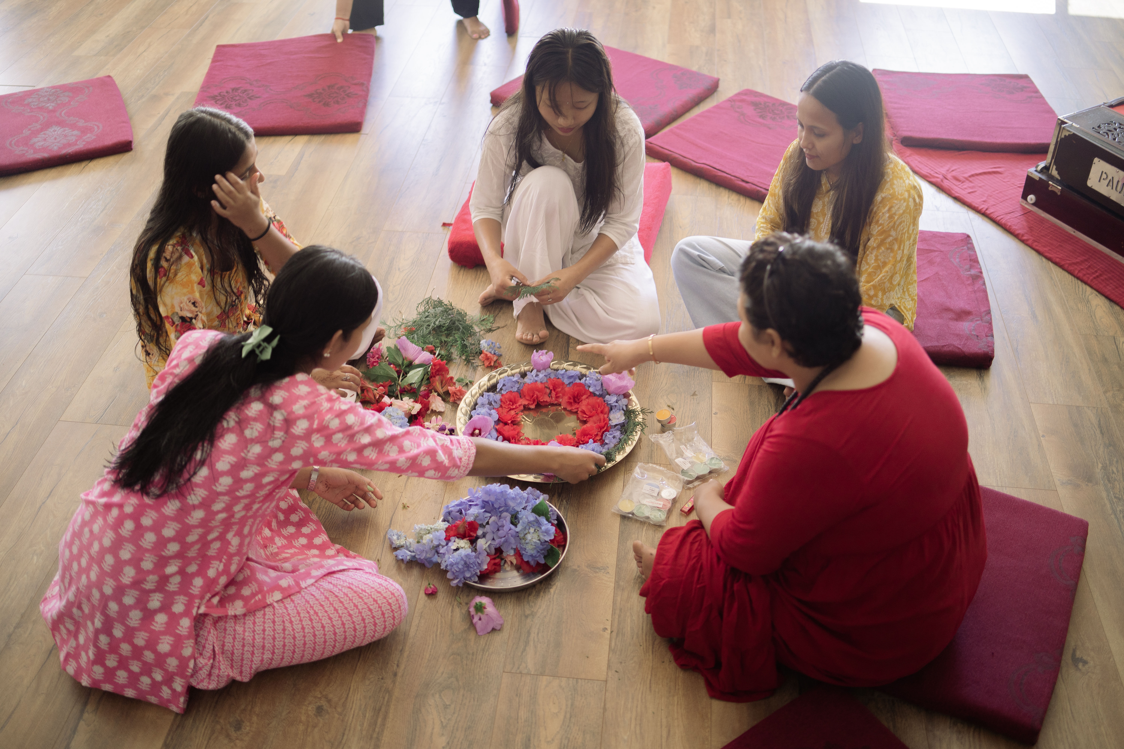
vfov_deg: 37.9
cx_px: 562
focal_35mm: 35
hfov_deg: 54.4
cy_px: 374
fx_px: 1093
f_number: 1.8
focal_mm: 35
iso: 400
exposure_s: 1/200
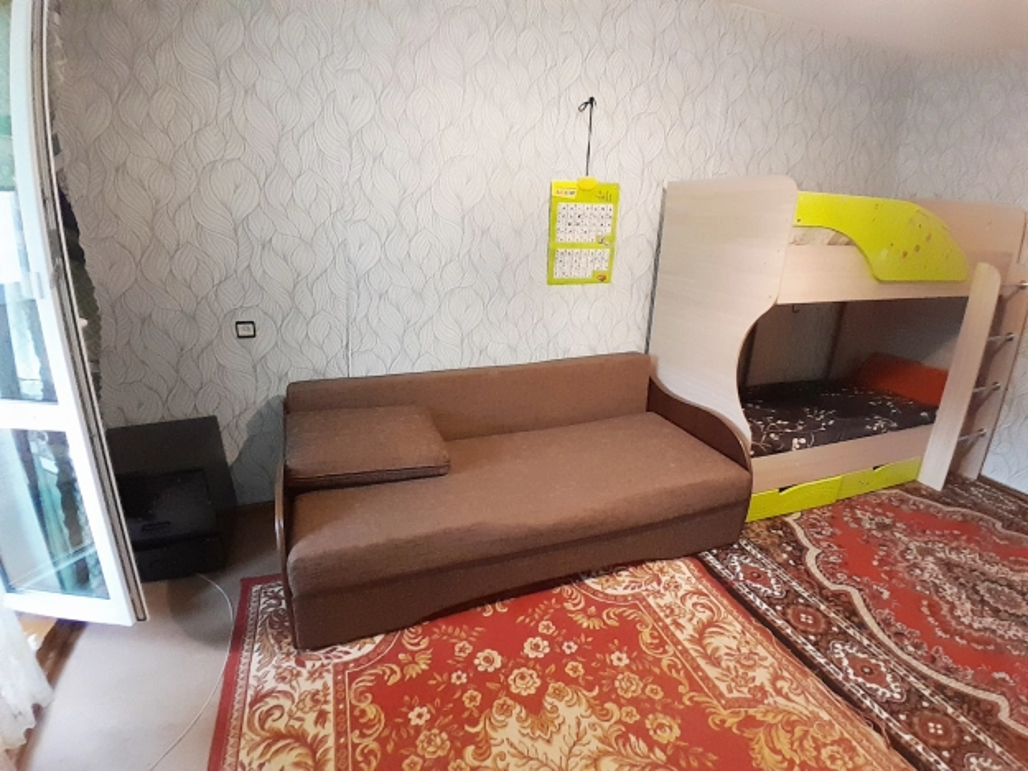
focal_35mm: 17
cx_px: 514
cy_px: 386
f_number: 2.2
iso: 400
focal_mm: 1.46
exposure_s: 1/10
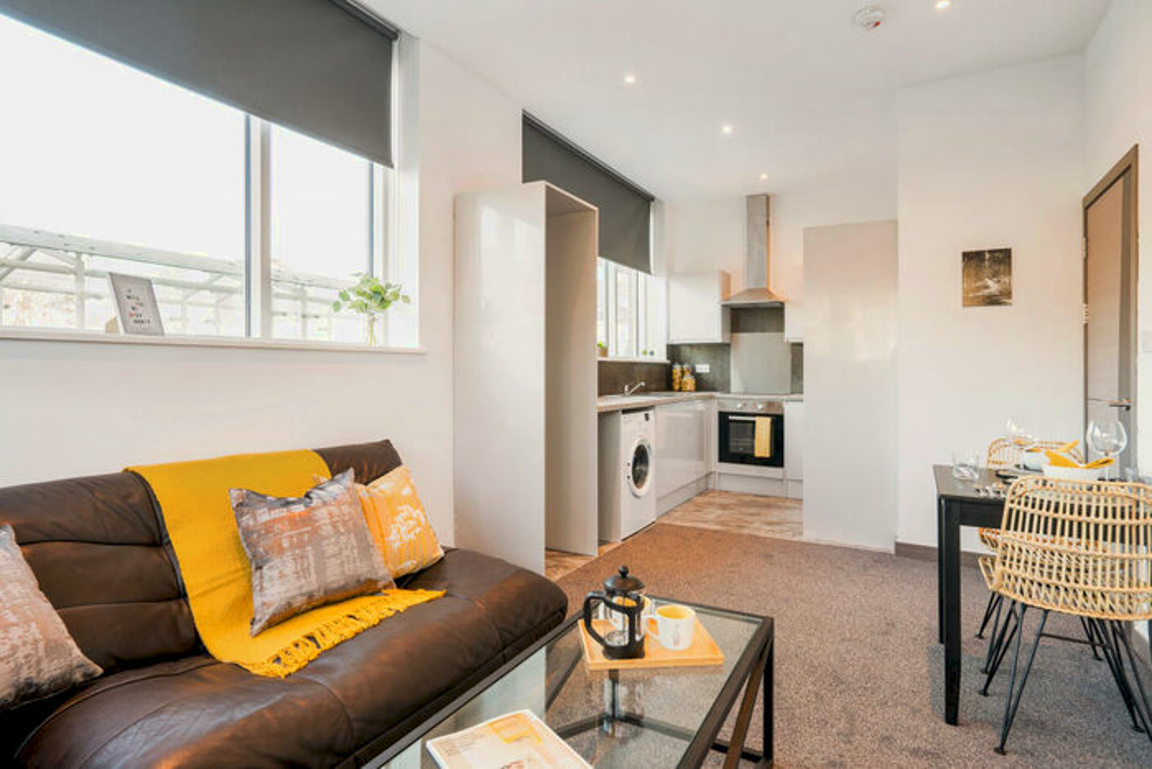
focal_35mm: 18
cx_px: 576
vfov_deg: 67.4
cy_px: 384
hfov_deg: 90.0
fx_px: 576
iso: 100
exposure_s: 1/2.5
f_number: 13
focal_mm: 18
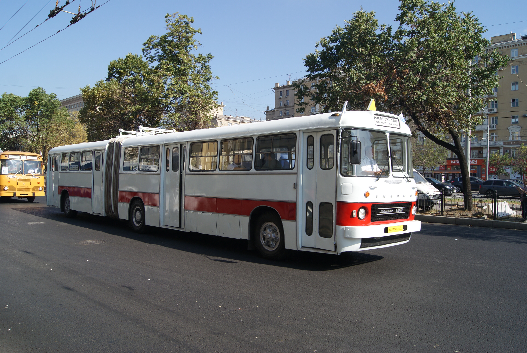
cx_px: 264
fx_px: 440
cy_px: 176
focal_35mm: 30
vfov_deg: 43.7
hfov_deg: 61.9
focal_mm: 20
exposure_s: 1/250
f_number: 7.1
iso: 100
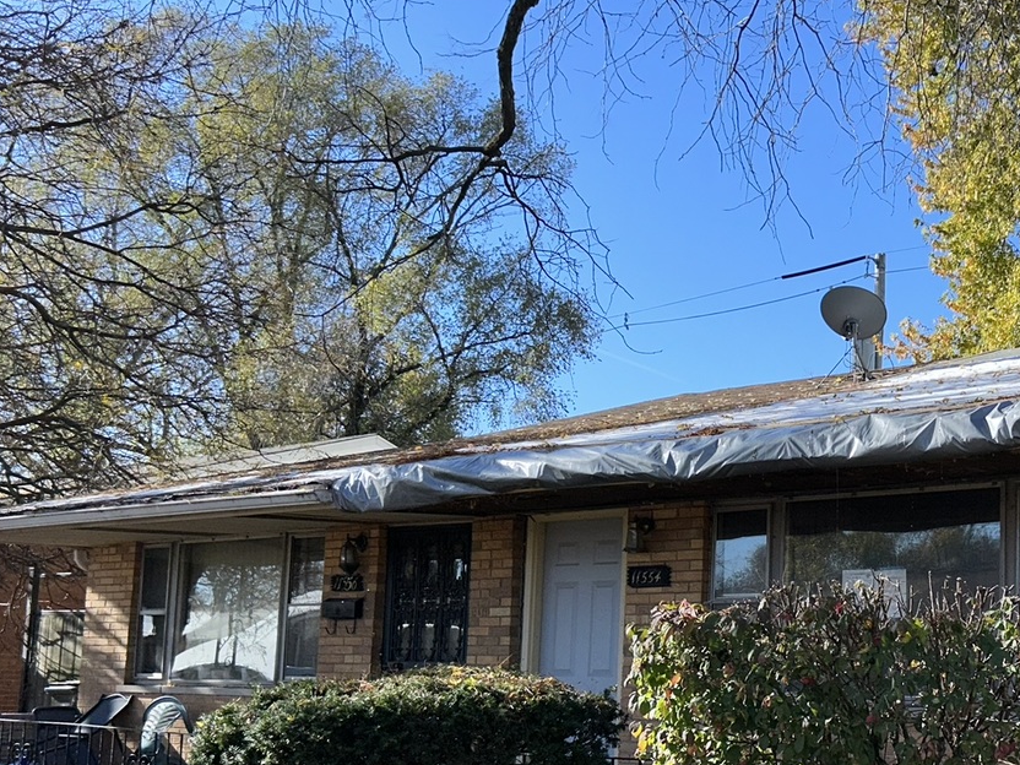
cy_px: 555
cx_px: 796
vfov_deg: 31.7
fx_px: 1326
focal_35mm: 45
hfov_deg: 40.6
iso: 32
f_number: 1.5
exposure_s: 1/2762
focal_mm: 5.7
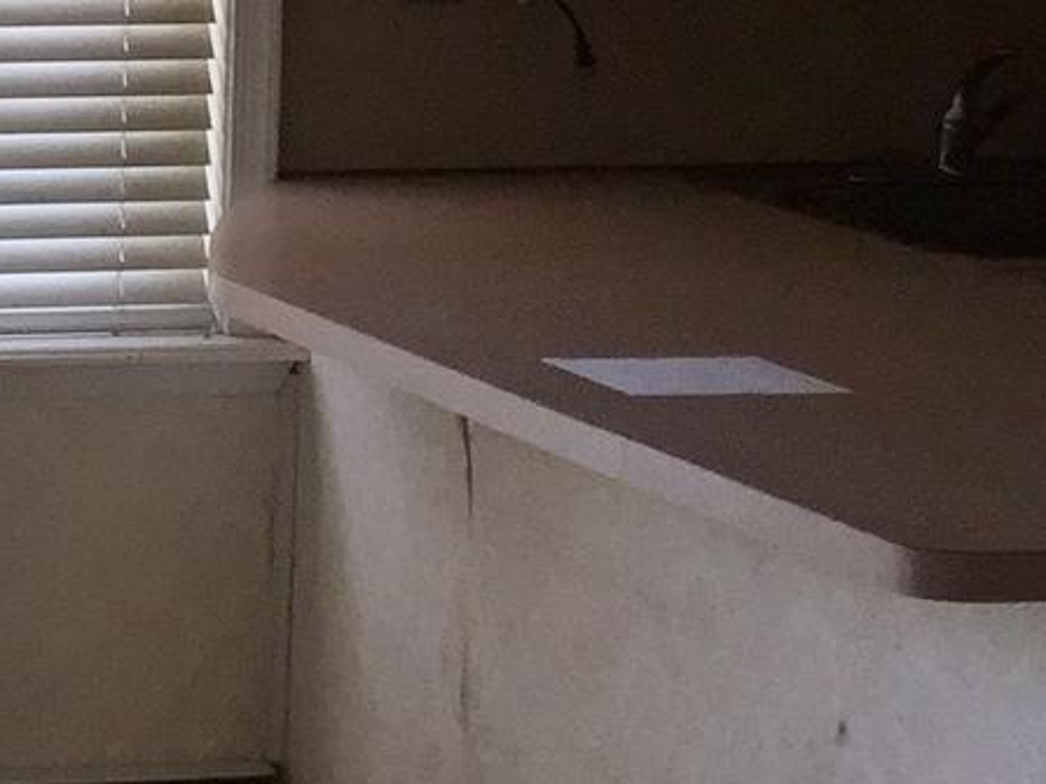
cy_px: -112
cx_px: -1018
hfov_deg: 13.0
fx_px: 4018
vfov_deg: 11.0
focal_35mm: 133
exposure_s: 1/60
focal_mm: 4.15
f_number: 2.2
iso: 40
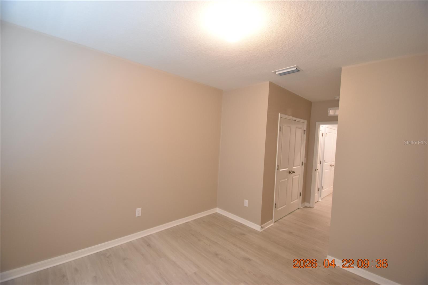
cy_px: 142
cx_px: 214
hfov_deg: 100.4
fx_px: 178
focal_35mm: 15
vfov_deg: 77.3
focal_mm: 10
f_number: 3.5
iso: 800
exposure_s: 1/30
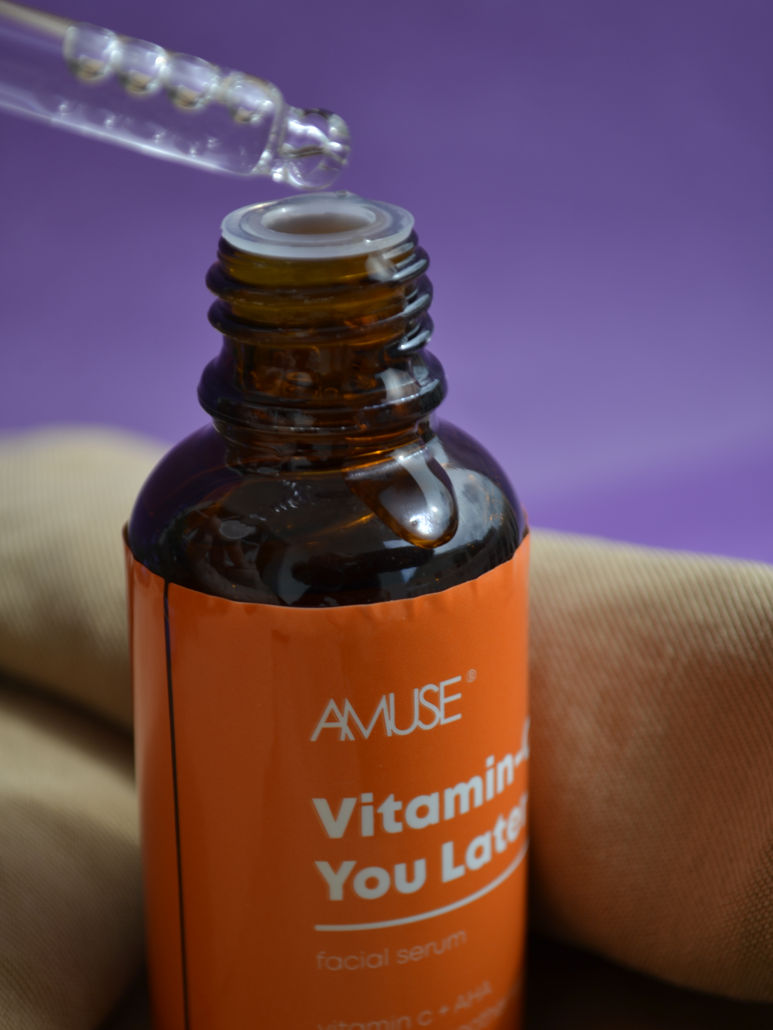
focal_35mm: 90
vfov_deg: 21.9
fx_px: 2666
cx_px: 385
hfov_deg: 16.5
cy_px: 554
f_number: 6.3
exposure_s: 1/160
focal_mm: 55
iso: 100
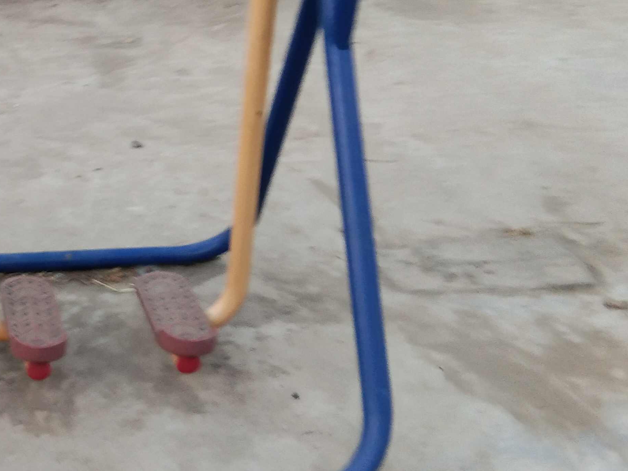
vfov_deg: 21.0
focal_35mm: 70
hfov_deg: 25.9
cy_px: 198
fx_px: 1270
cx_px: -48
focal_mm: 3.69
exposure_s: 1/33.3
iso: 200
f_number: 2.2
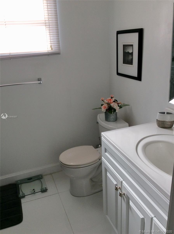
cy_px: 117
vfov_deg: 56.9
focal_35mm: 32
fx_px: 215
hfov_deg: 44.0
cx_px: 87
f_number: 2.4
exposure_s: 1/143
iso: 32
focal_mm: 3.3
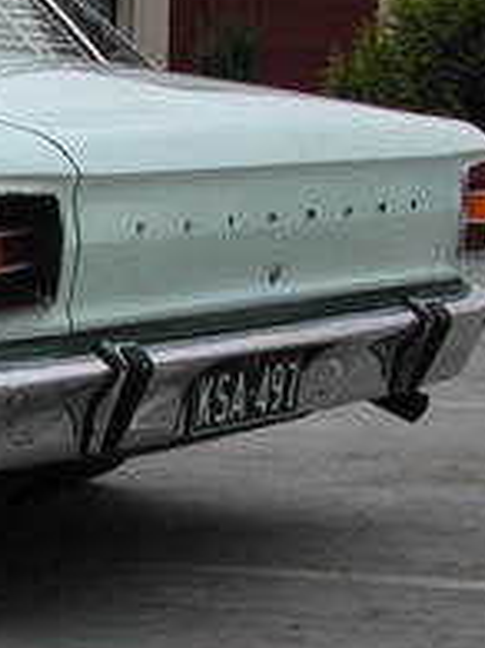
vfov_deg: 15.8
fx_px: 2338
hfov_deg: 10.9
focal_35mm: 125
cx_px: -445
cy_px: 266
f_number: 2.8
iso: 100
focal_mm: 8
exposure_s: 1/525
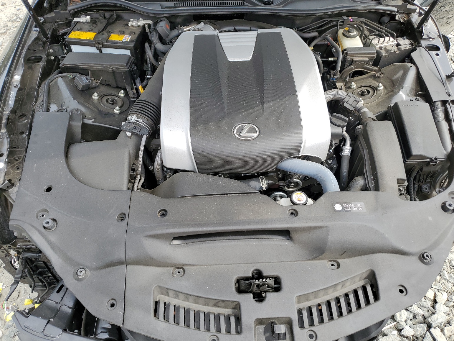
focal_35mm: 27
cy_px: 174
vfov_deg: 51.4
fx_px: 354
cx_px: 226
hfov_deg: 65.3
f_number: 1.5
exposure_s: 1/625
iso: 50
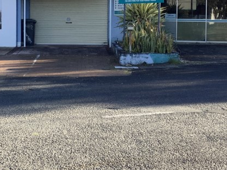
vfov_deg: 19.2
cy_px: 33
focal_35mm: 76
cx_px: 70
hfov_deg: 25.5
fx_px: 498
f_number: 2.4
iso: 25
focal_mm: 3.3
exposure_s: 1/238
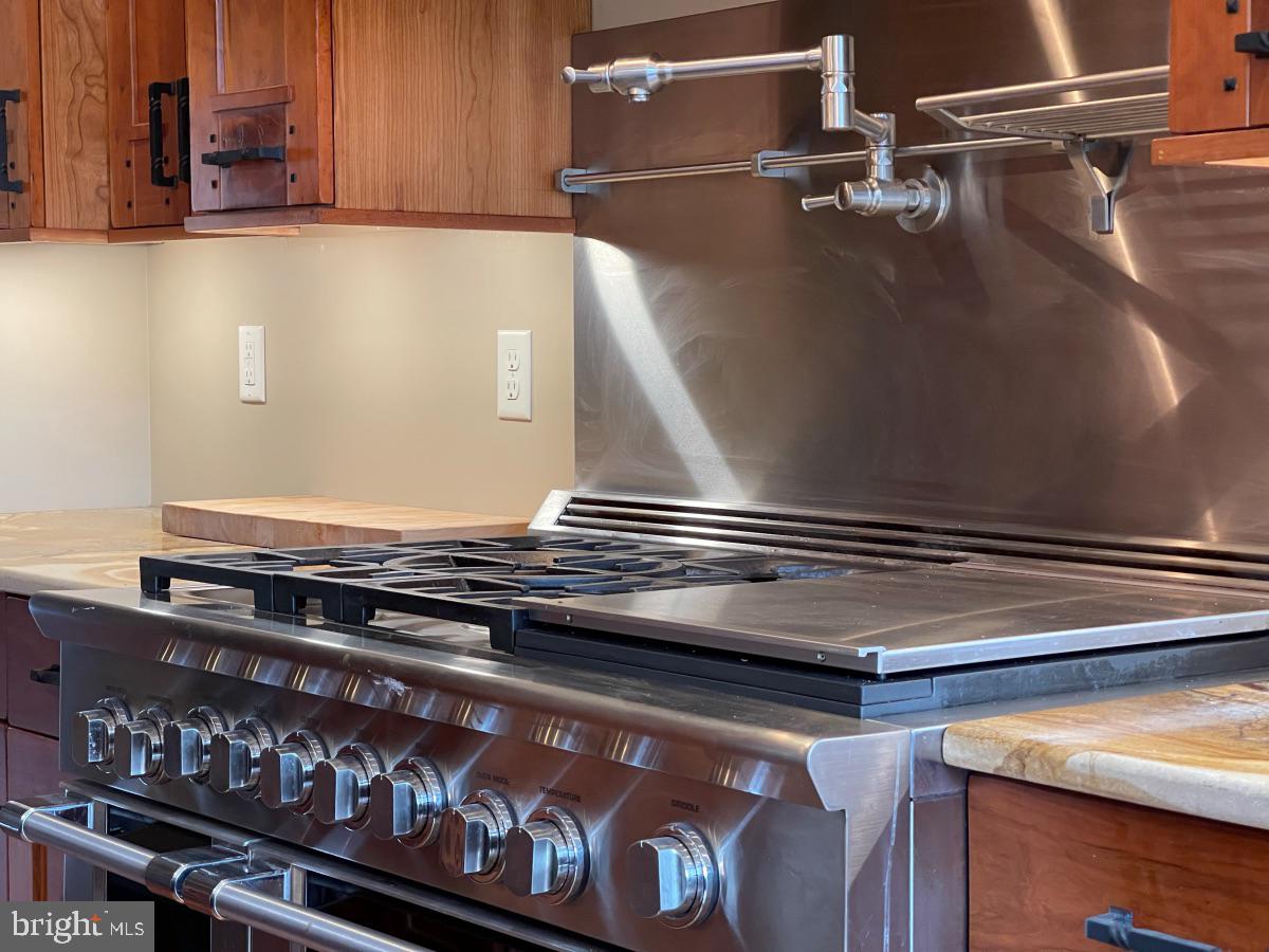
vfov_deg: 22.9
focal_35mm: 64
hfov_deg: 30.3
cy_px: 476
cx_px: 634
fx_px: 2346
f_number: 2.2
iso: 250
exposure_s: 1/60
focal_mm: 7.5
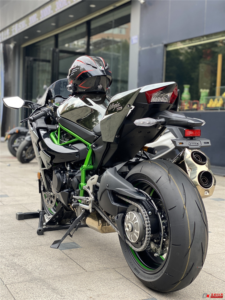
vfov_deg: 36.8
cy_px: 150
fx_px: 451
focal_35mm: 52
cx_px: 112
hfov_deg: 28.0
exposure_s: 1/122
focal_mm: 6
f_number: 2
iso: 32
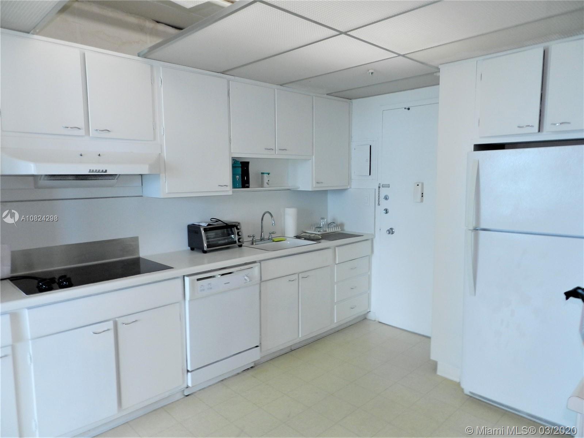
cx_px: 292
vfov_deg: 58.9
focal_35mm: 23
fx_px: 388
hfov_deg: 73.9
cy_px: 219
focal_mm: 4
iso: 200
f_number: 3.4
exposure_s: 1/30
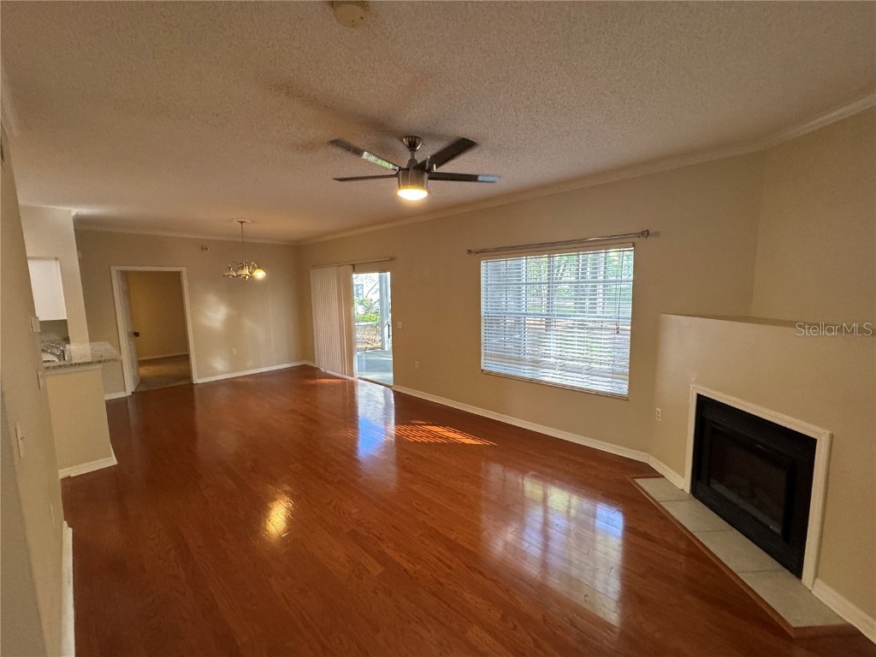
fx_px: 354
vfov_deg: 85.7
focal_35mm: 14
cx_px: 438
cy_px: 328
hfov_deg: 102.1
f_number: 2.2
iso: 320
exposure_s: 1/120
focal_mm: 2.22
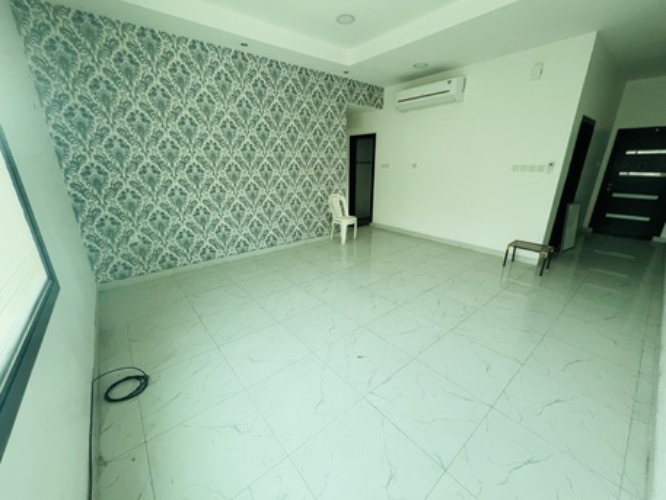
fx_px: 250
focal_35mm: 13
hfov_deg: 106.2
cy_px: 250
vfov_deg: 89.9
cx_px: 333
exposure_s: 1/99
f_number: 1.8
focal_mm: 1.57
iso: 125
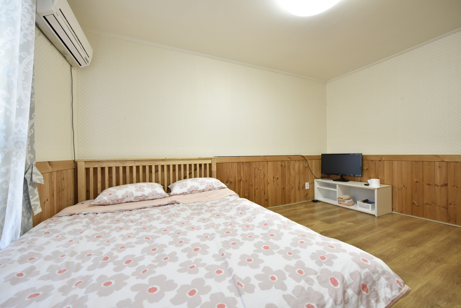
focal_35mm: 14
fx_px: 179
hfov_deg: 104.2
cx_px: 230
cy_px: 154
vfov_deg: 81.3
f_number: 5.6
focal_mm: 14
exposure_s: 1/45
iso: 1600
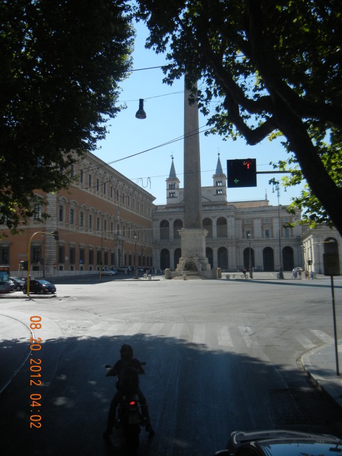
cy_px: 228
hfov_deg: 46.8
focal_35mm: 30
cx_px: 171
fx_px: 395
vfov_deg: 60.0
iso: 160
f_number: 7
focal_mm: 5.4
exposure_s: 1/395
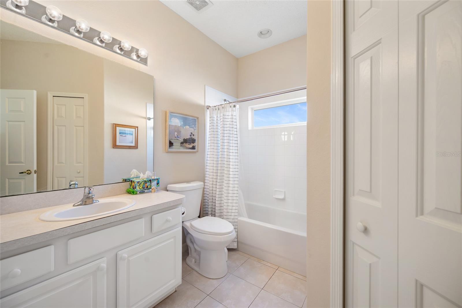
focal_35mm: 14
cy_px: 154
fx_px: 180
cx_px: 231
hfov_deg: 104.2
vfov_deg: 81.2
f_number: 6.3
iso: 250
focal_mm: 14
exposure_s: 1/4
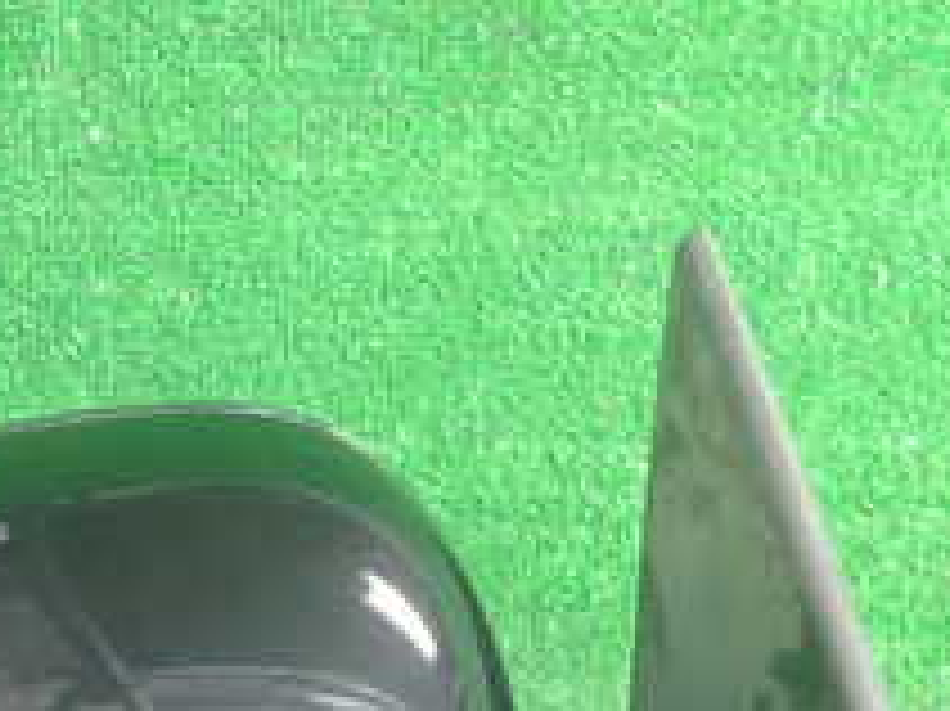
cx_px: 351
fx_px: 1947
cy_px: 904
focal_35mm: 71
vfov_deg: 19.2
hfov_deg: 27.3
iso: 320
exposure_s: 1/30
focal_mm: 4.5
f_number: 2
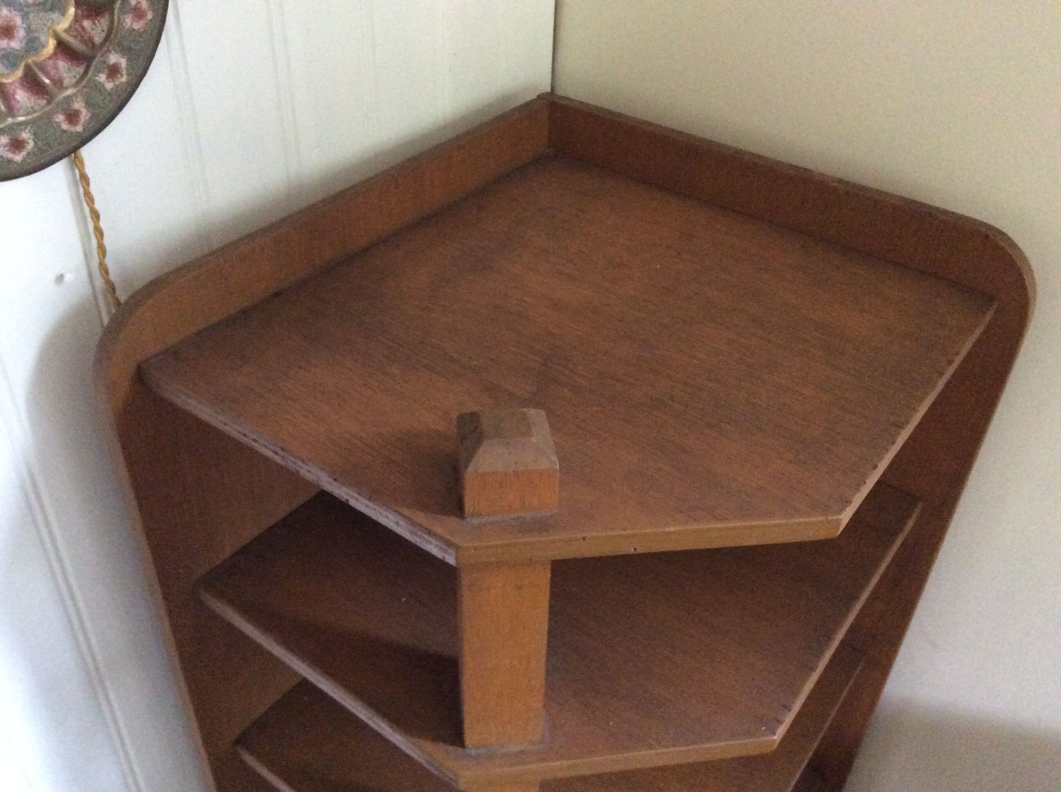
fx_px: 979
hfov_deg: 56.9
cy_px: 396
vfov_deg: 44.1
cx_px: 530
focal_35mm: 32
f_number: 2.4
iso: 500
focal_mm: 3.3
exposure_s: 1/17
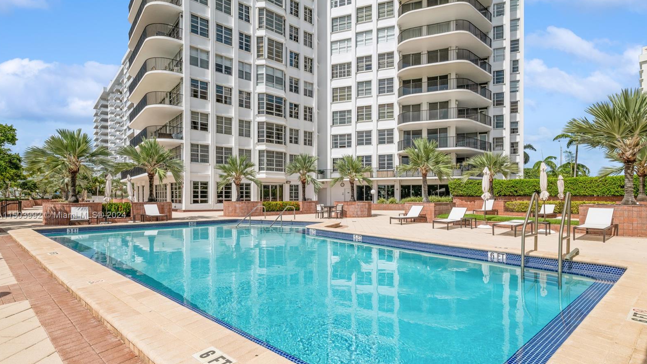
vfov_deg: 63.4
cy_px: 216
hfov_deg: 95.9
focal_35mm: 17
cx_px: 323
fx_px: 292
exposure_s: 1/640
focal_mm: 16
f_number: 9
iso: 200
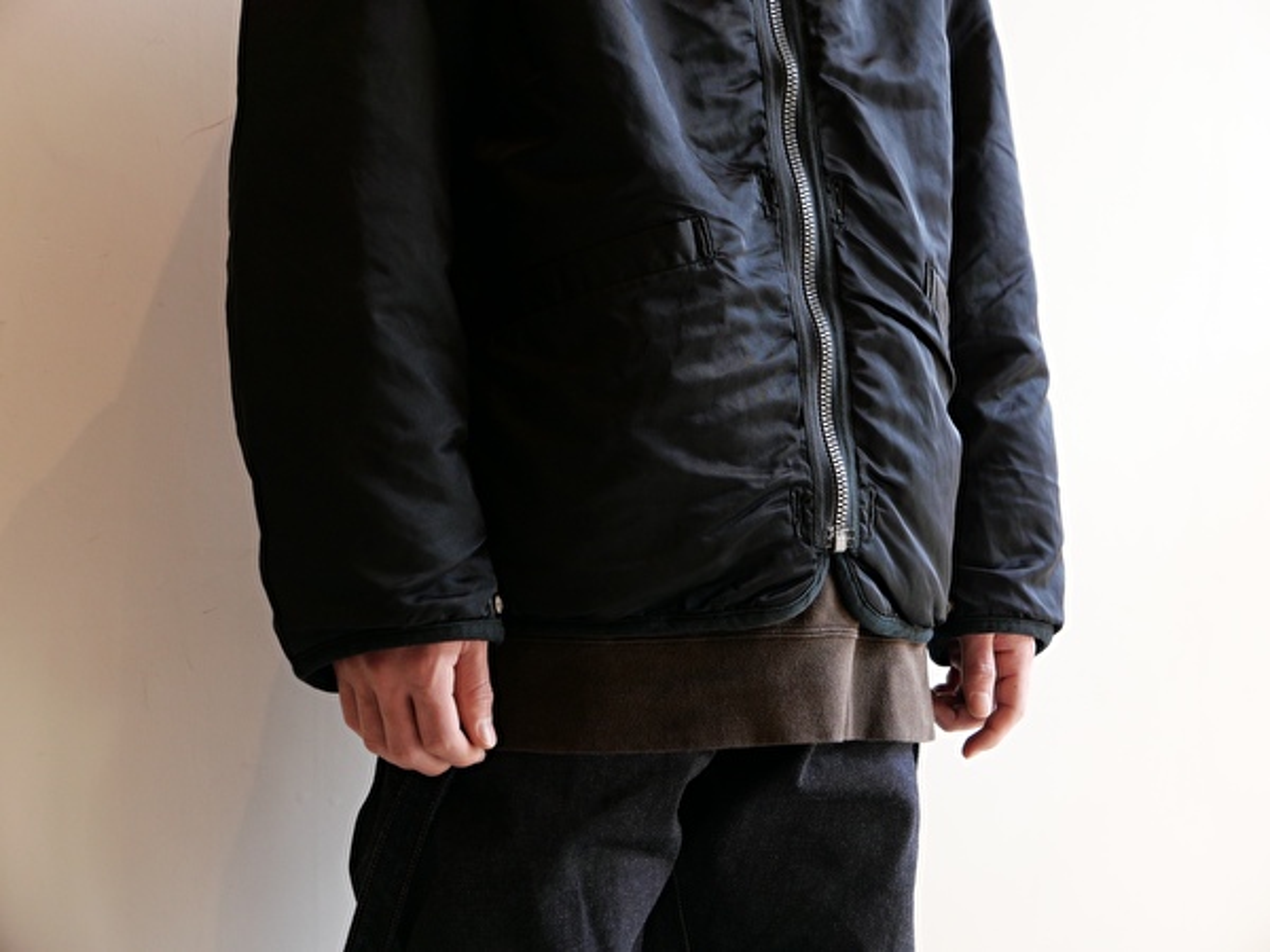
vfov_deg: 19.6
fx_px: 2752
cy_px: 476
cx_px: 635
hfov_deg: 26.0
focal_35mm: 75
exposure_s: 1/125
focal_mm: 34
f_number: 2.8
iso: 320
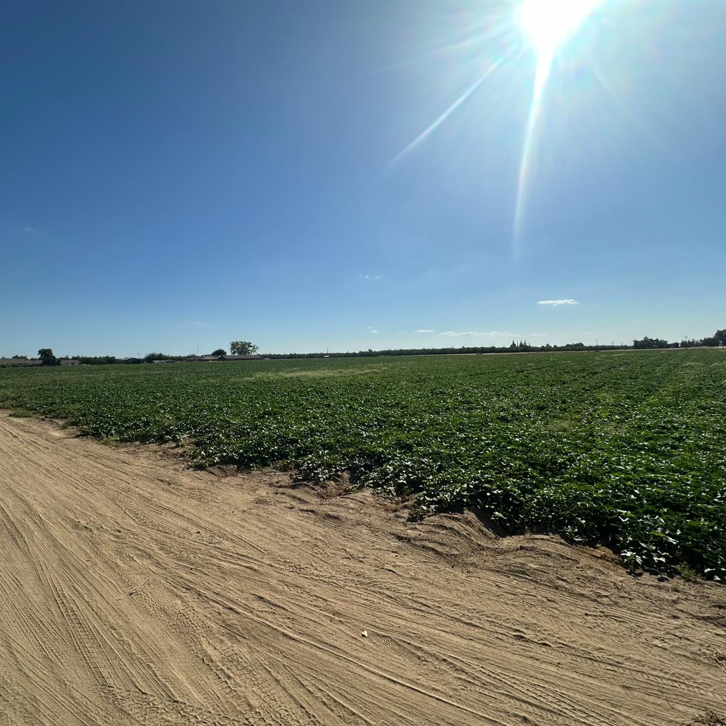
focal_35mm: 17
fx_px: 403
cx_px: 320
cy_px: 364
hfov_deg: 83.6
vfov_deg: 84.0
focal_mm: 2.22
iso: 50
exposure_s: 1/4464
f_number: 2.2
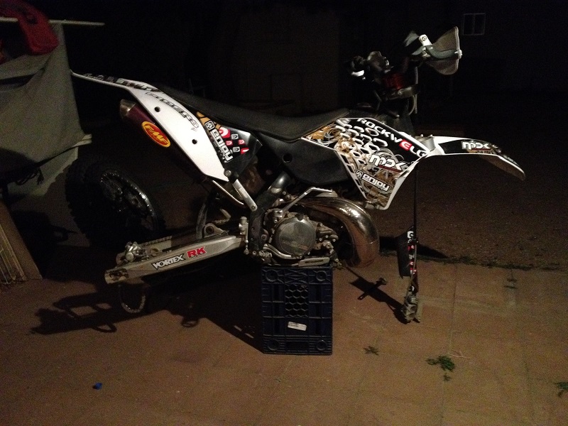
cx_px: 284
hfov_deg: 52.6
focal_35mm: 35
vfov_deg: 40.7
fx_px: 574
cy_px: 213
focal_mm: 4.28
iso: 800
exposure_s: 1/15
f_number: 2.4
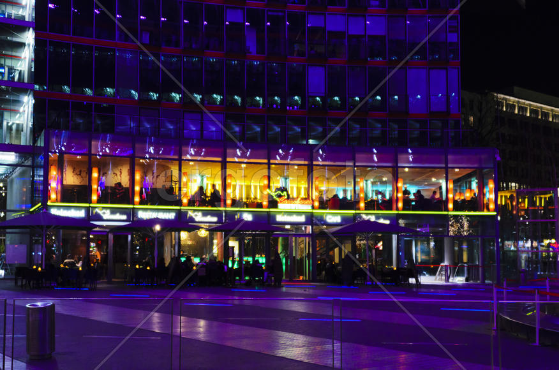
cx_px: 280
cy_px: 185
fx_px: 651
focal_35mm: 42
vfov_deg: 31.7
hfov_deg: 46.5
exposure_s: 1/20
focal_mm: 28
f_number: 3.5
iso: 1600
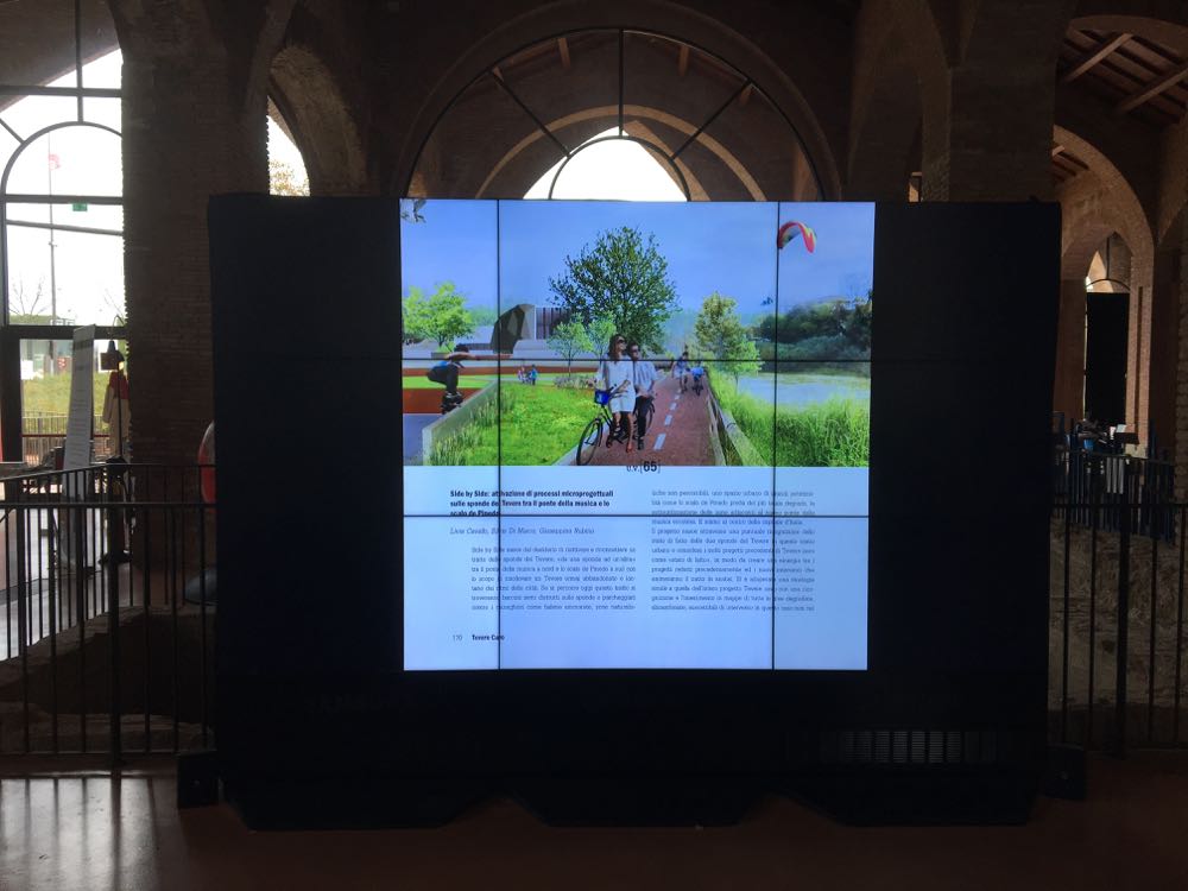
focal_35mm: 29
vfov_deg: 48.2
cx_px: 594
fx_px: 995
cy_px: 446
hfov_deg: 61.7
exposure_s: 1/100
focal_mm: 4.15
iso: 40
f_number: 2.2
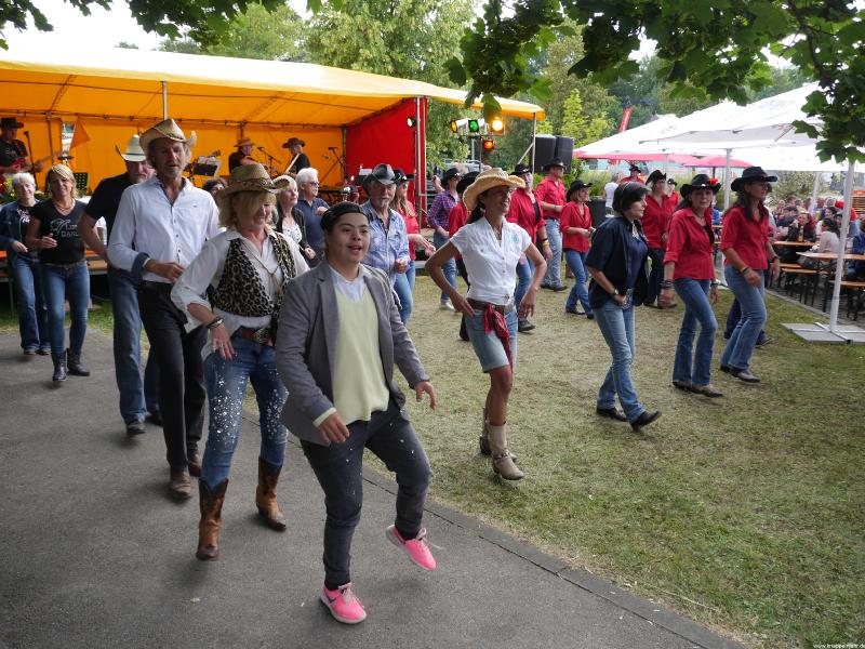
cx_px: 432
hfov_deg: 63.4
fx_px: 700
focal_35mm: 28
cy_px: 324
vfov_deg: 49.7
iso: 200
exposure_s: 1/125
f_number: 4.5
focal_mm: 14
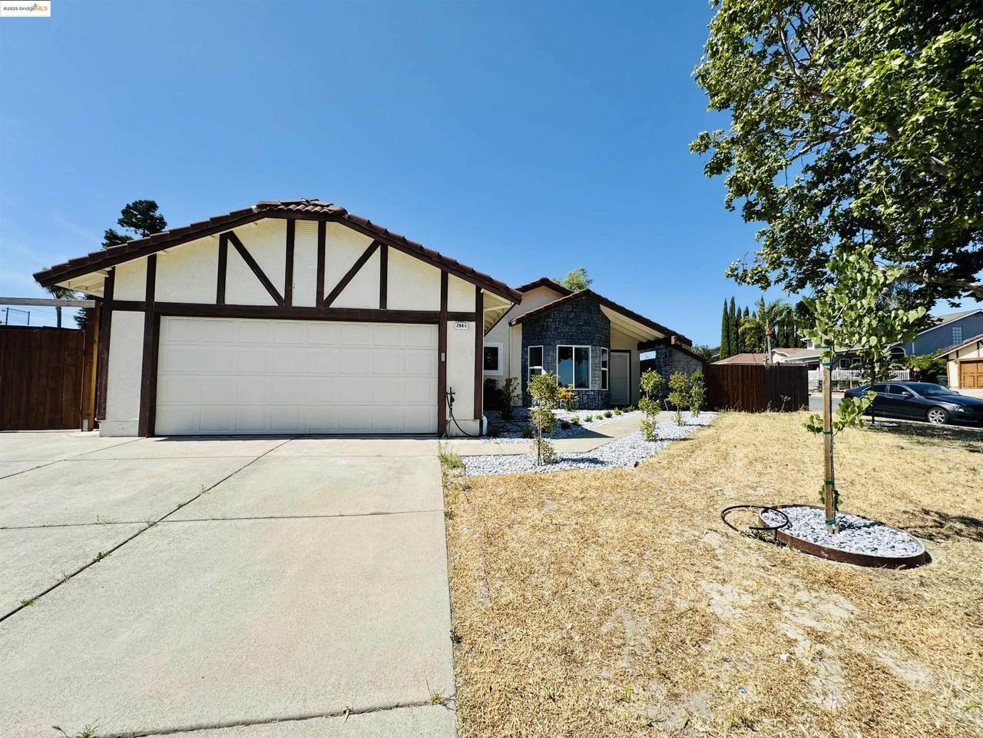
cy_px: 369
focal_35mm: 14
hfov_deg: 102.1
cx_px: 492
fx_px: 398
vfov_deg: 85.7
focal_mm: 2.22
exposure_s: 1/2208
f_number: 2.2
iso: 50
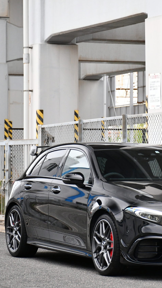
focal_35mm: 156
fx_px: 1192
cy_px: 144
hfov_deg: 7.8
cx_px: 144
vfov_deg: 13.8
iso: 2000
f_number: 5
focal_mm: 66
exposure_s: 1/100
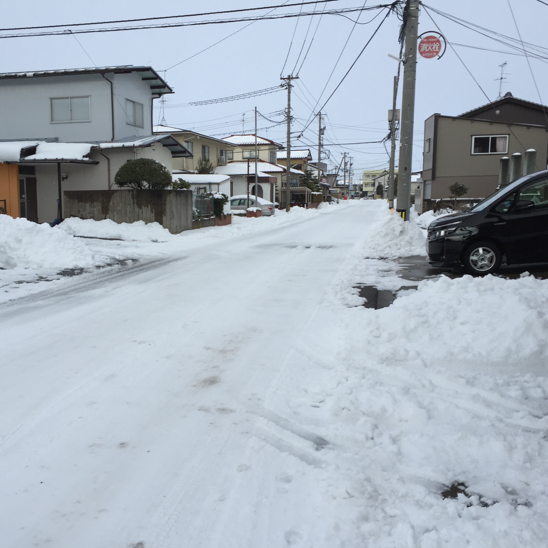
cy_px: 273
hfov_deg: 47.1
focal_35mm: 35
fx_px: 627
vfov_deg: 47.2
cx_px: 241
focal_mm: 4.15
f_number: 2.2
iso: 32
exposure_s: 1/425
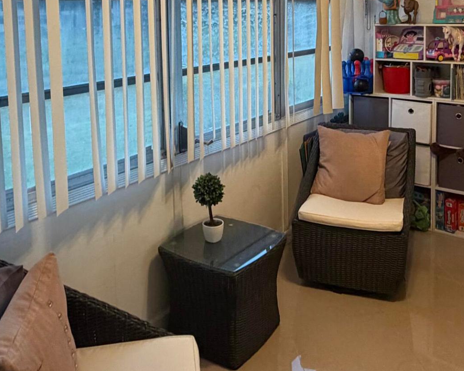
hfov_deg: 47.9
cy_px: 55
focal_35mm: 38
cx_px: 246
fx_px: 522
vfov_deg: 37.2
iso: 320
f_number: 2.2
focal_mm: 2.22
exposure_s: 1/60
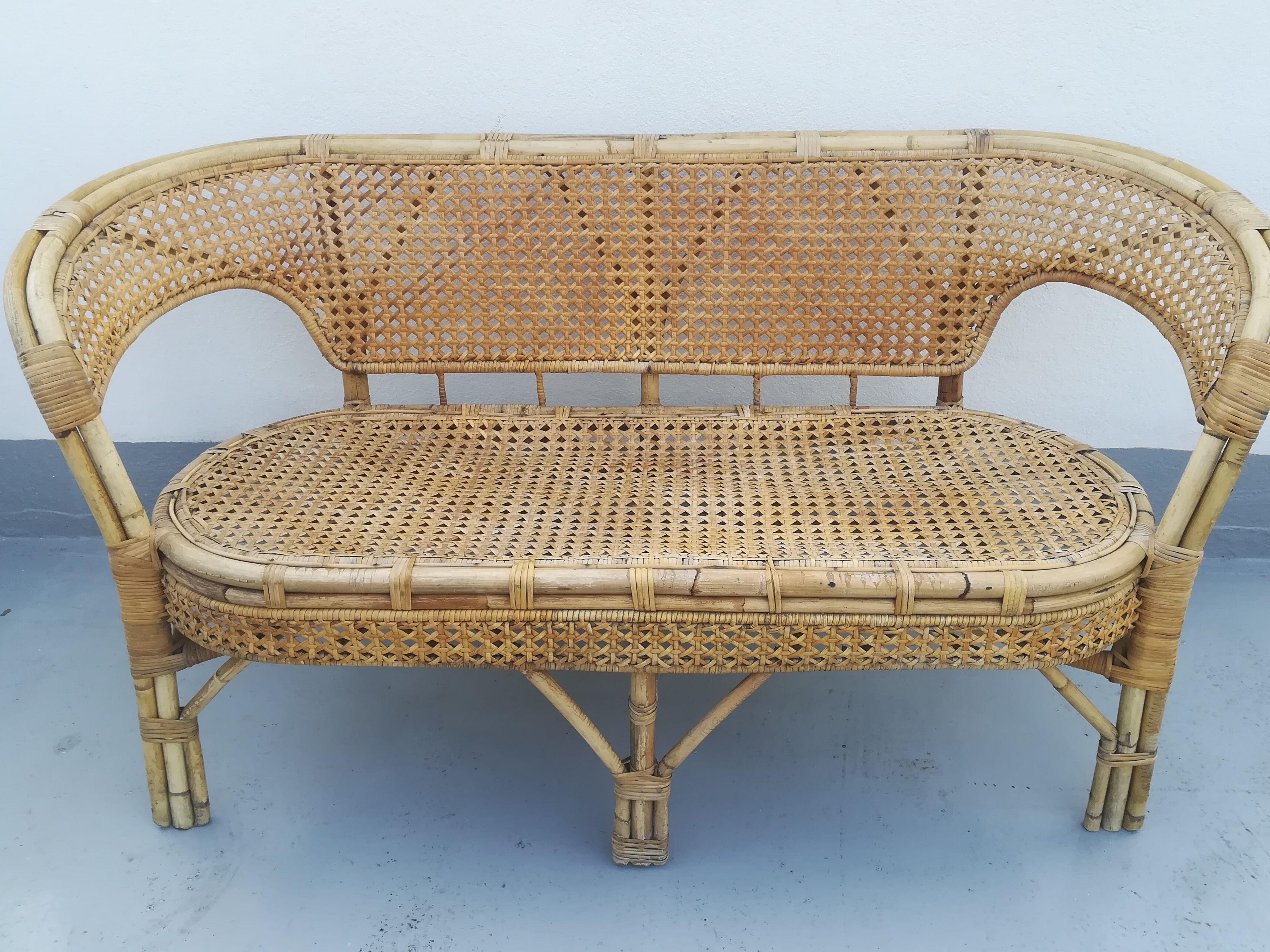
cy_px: 415
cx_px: 641
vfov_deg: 46.7
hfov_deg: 60.0
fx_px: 1101
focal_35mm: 30
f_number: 2.2
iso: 50
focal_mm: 3.83
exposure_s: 1/222
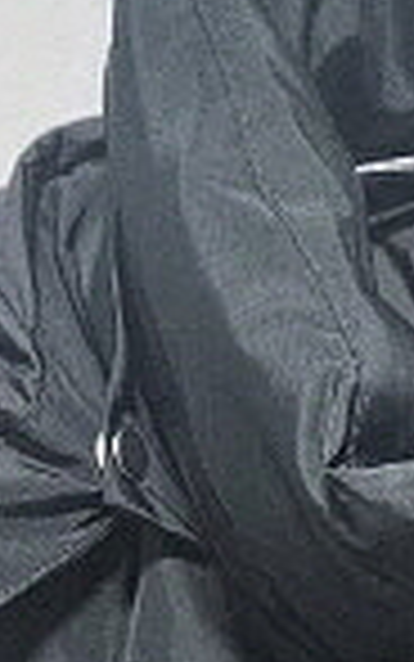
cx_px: 585
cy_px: 1632
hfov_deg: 8.3
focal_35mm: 155
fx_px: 2795
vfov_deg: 11.1
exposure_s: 1/120
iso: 1000
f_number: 1.8
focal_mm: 5.4
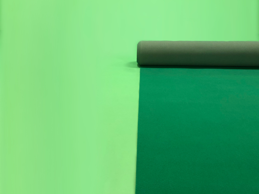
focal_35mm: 28
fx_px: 209
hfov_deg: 63.4
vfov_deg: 49.7
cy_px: 97
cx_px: 130
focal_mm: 3.99
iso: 25
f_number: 1.8
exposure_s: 1/33
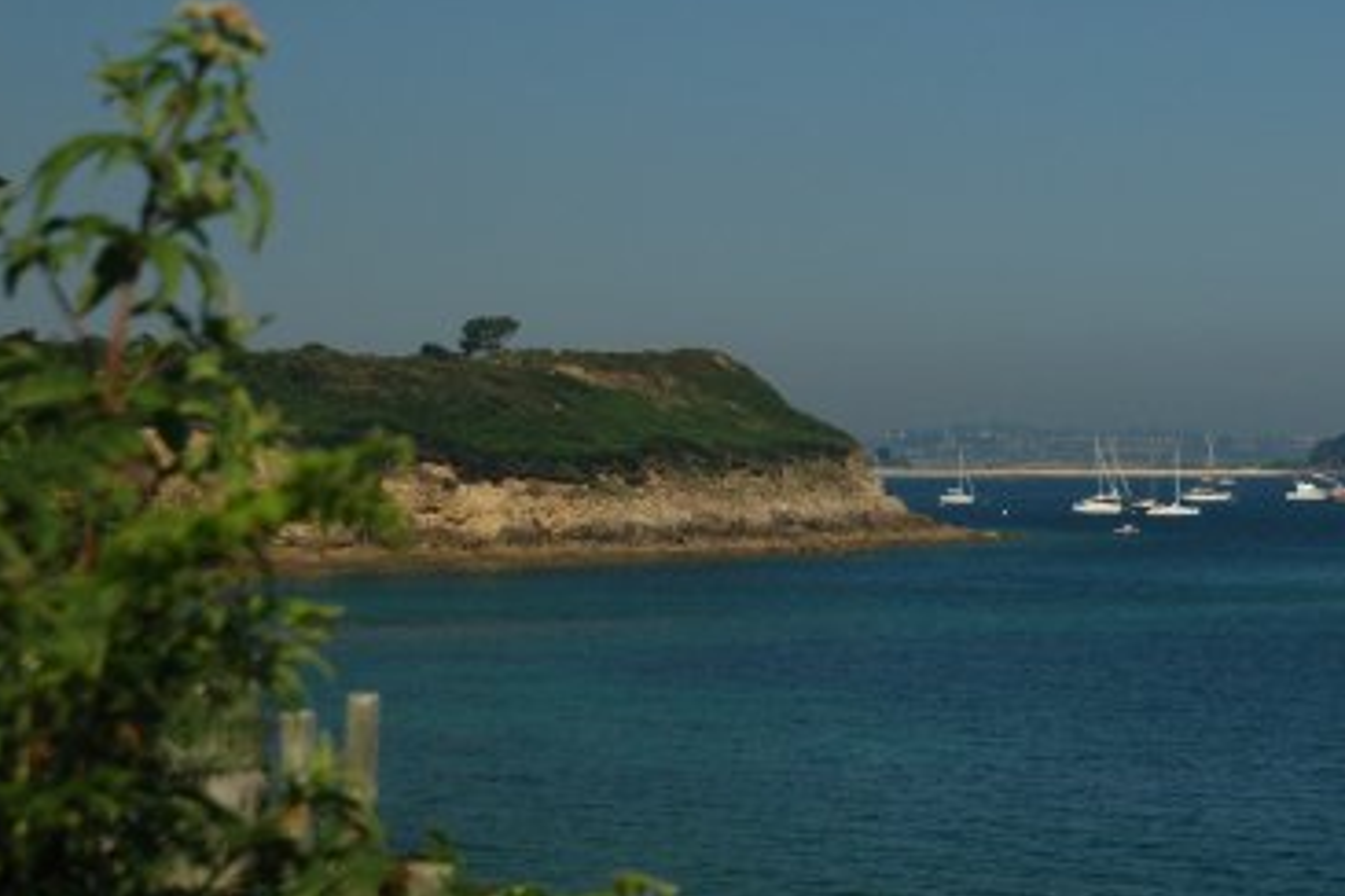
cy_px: 173
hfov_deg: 15.3
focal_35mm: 131
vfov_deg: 10.4
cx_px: 1437
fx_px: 4894
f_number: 6.3
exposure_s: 1/320
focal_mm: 40
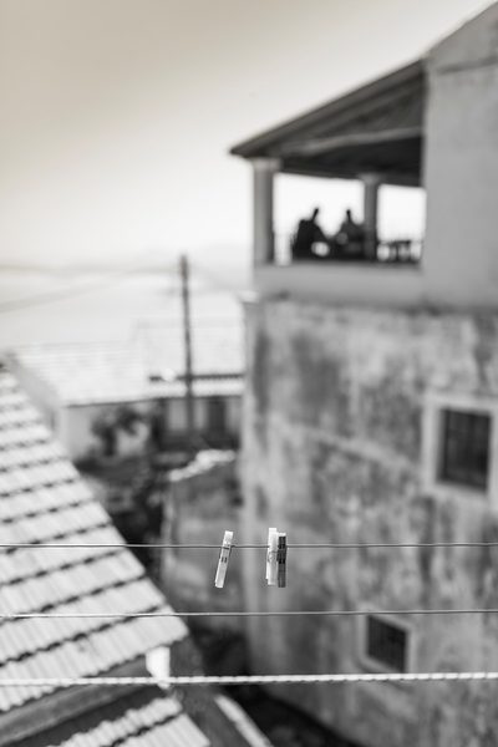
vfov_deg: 54.4
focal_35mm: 35
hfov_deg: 37.9
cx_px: 249
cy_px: 374
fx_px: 726
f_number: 2
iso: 100
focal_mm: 35
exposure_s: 1/4000
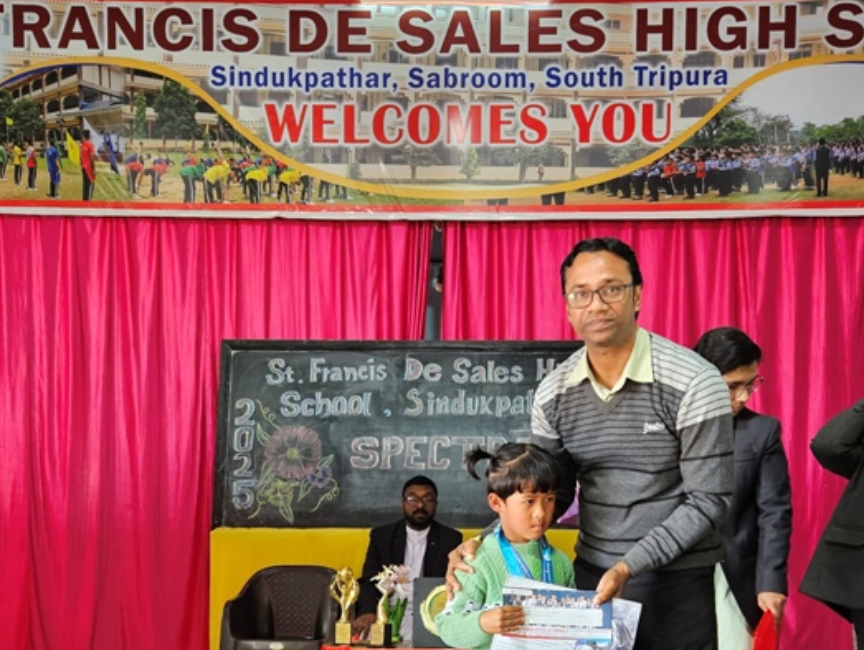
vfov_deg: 31.0
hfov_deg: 42.0
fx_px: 1124
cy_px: 567
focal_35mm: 45
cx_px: 439
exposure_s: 1/100
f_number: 1.8
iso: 125
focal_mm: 5.4
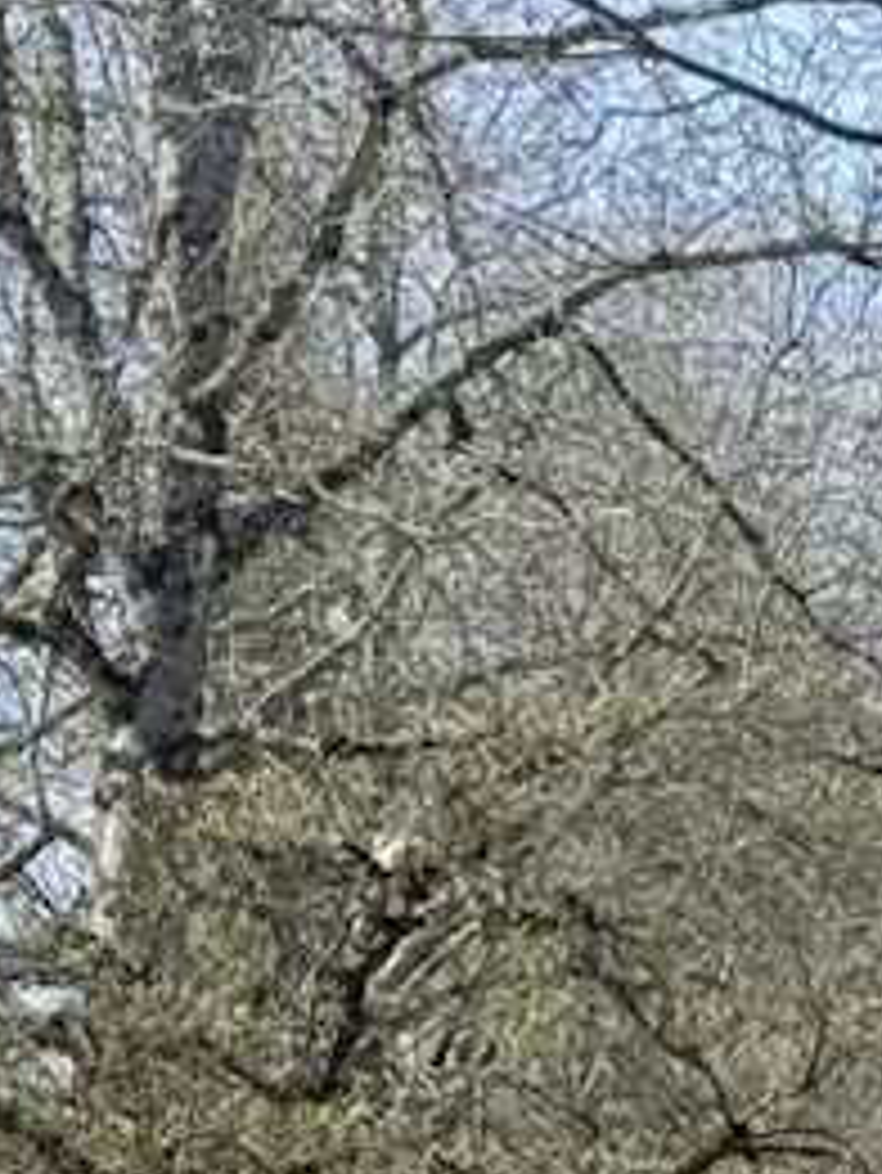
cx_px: 1440
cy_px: 1804
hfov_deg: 7.2
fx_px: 6857
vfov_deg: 9.5
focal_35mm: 202
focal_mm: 6.76
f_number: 1.78
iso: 80
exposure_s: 1/1222
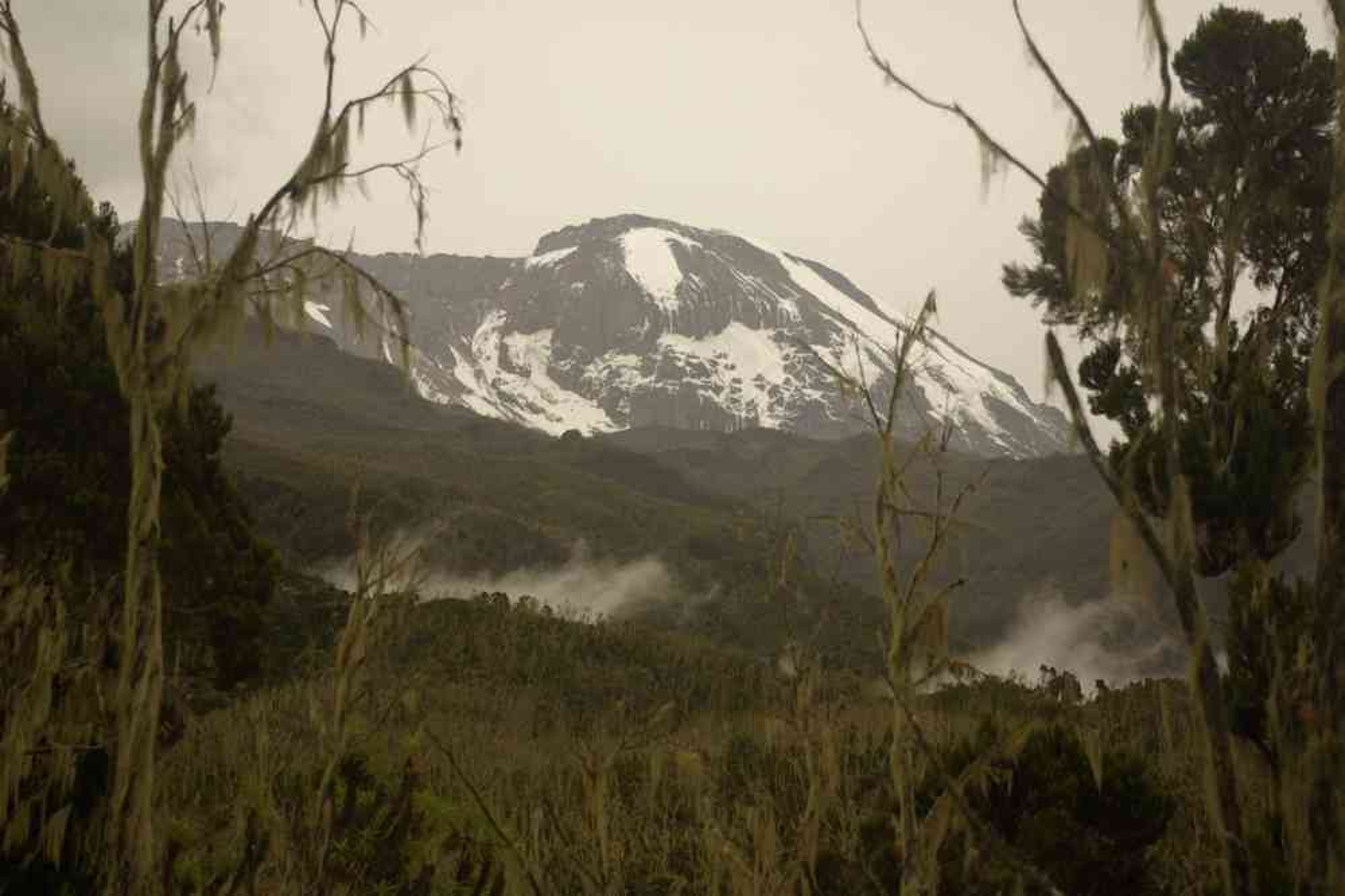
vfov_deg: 16.6
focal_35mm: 82
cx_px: 672
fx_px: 3082
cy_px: 448
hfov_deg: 24.6
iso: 100
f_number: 8
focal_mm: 55
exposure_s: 1/125
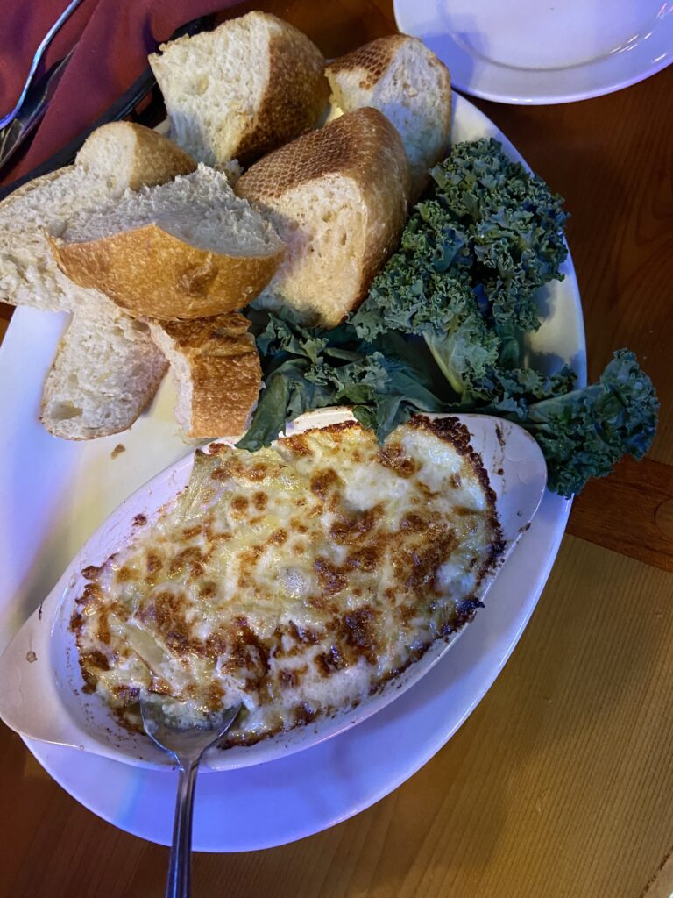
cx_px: 336
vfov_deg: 67.3
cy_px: 449
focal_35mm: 26
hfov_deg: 53.1
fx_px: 674
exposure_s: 1/30
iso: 640
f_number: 1.8
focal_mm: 4.25
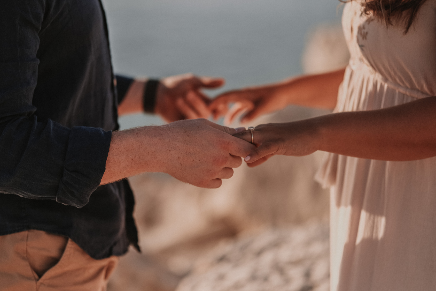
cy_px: 146
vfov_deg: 16.3
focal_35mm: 84
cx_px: 218
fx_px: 1017
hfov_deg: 24.2
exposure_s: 1/4000
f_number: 1.4
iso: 160
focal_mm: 56
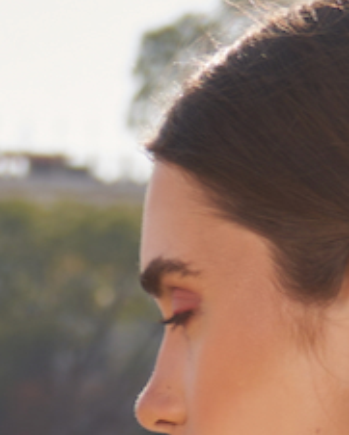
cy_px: 1048
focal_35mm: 207
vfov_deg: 8.5
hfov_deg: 7.4
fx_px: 2671
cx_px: 433
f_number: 2.8
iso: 50
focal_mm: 25
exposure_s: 1/1000
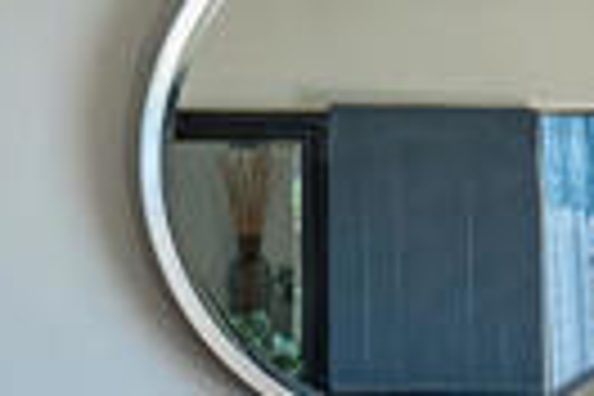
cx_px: 590
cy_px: 493
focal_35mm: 310
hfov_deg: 6.6
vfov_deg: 4.4
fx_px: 5115
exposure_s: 1/100
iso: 640
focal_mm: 27
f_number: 5
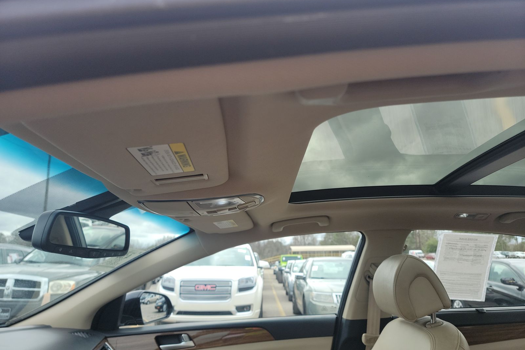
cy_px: 184
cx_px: 262
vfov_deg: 51.3
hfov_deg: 71.5
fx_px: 365
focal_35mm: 25
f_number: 1.8
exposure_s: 1/184
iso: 50
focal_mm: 6.7
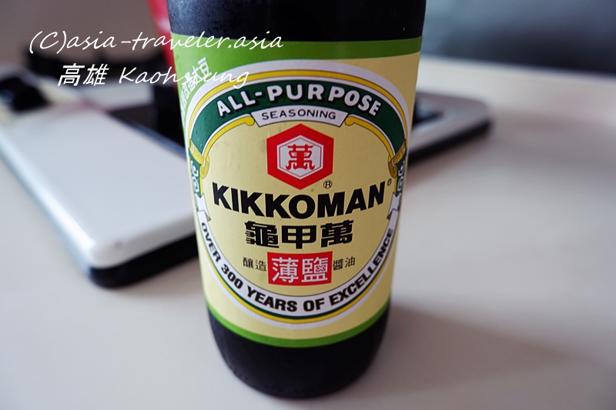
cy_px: 205
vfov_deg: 55.1
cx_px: 308
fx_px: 393
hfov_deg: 76.1
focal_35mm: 23
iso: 400
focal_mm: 15
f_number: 4
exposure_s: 1/25
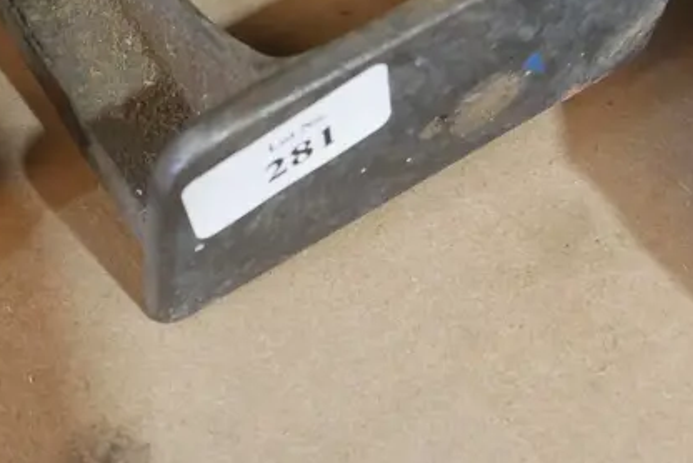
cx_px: 82
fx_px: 1676
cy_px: -156
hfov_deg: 22.8
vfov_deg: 15.0
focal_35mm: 87
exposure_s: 1/60
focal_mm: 17
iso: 2000
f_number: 4.5
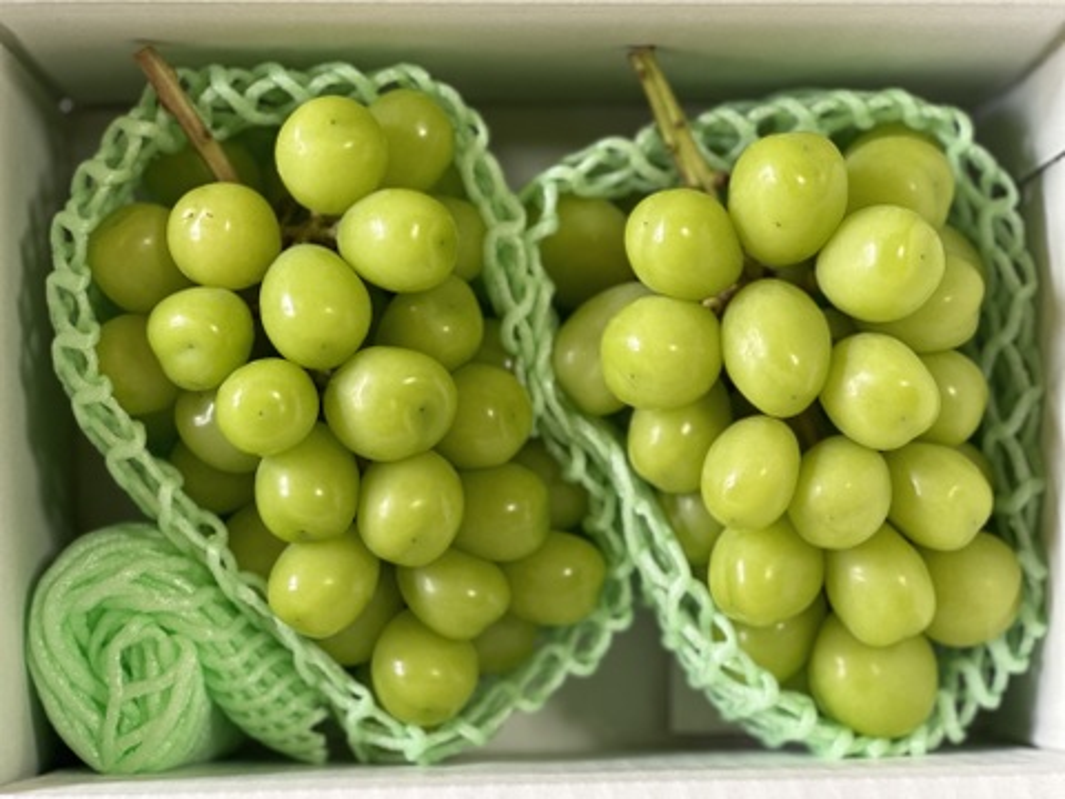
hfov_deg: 25.3
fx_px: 2369
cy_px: 400
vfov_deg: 19.1
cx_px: 532
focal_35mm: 77
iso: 160
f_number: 2.8
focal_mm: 9
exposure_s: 1/40
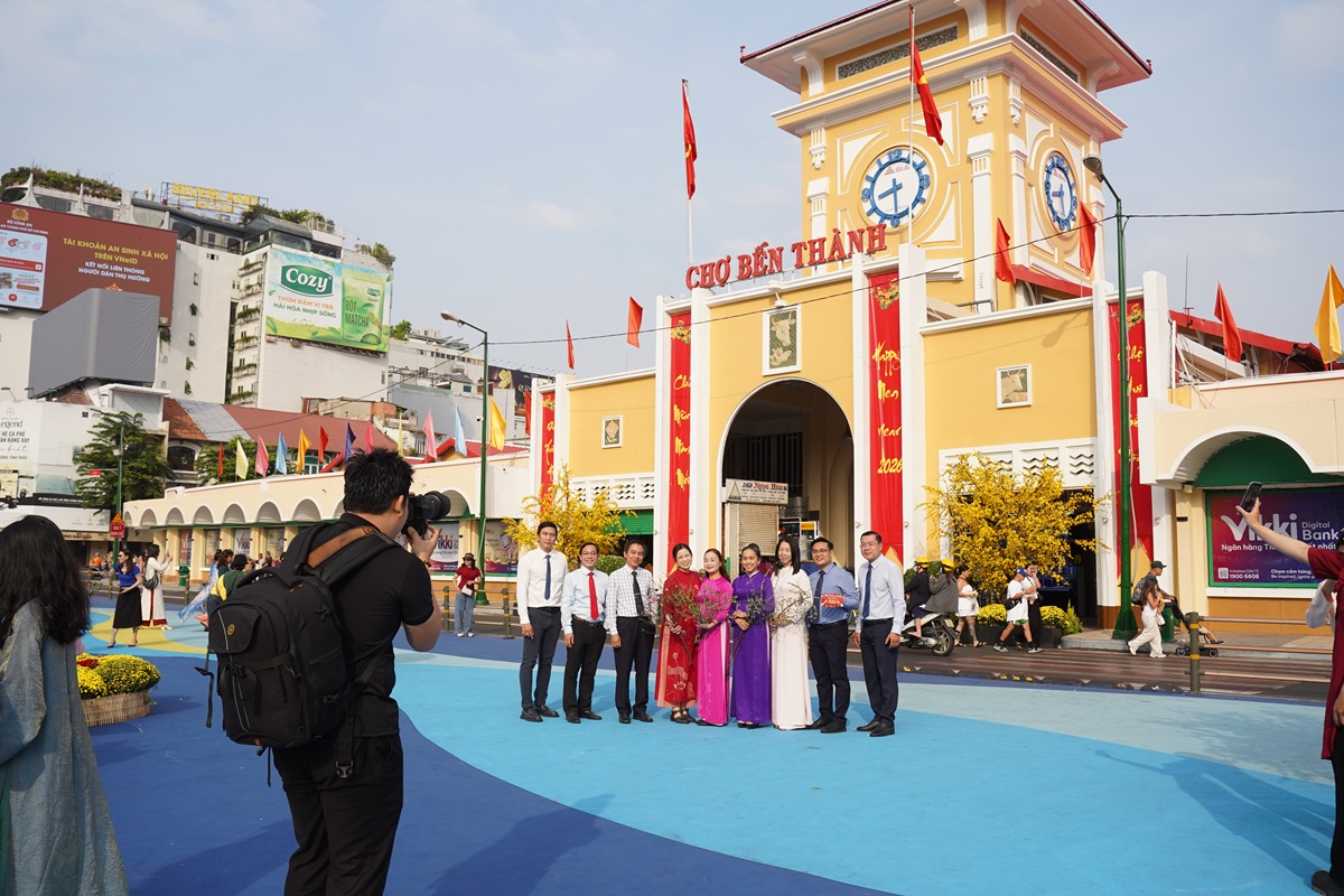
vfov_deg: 46.4
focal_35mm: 28
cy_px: 448
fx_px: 1045
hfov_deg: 65.5
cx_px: 672
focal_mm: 28
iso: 250
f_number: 6.3
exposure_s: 1/640
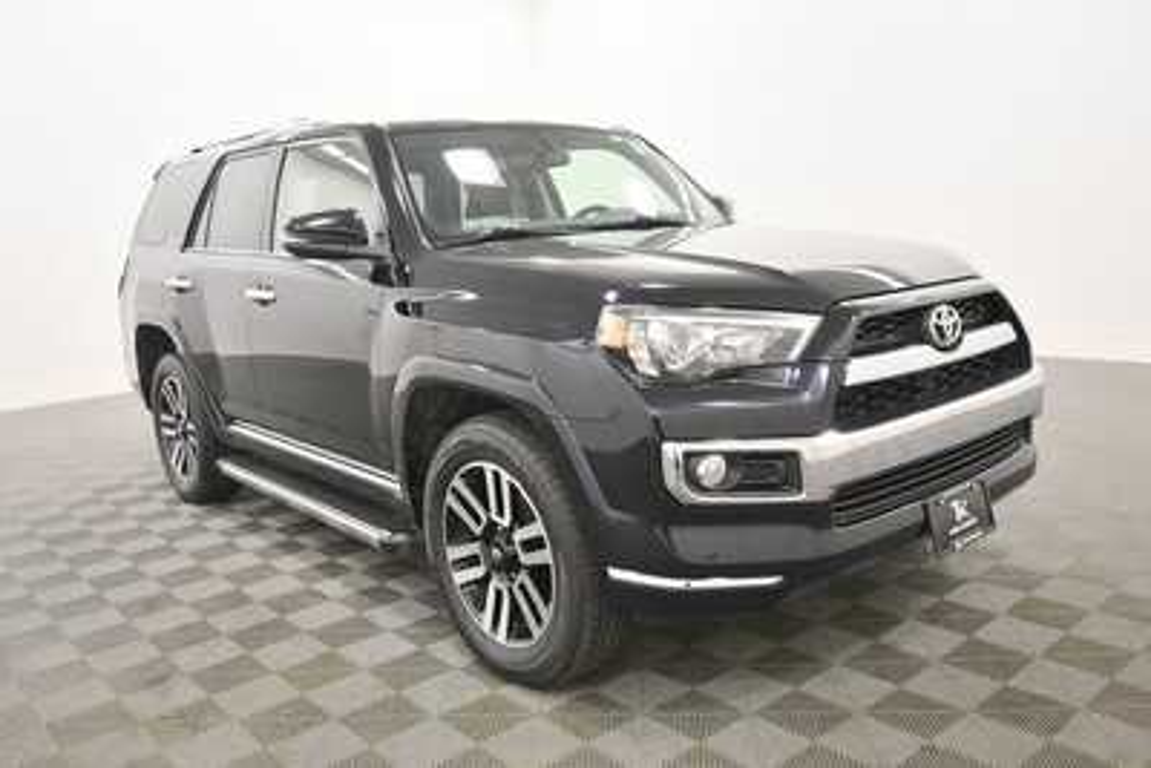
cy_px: 384
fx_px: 959
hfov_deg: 61.9
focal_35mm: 30
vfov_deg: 43.6
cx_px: 576
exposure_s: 1/125
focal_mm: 20
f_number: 5.6
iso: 1600
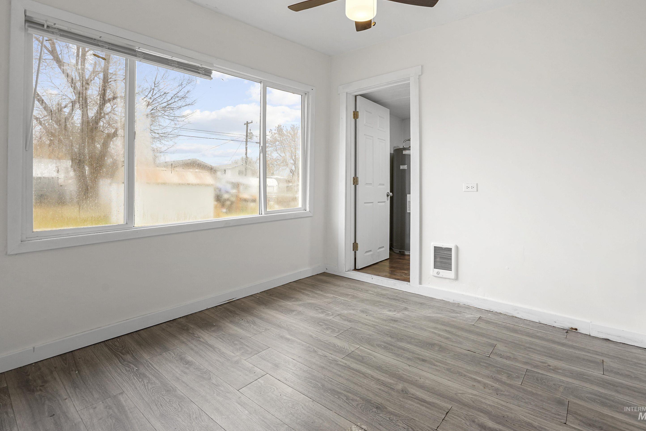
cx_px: 333
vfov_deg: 70.4
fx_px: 305
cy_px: 203
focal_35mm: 17
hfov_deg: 93.2
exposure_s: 1/30
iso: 1600
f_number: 7.1
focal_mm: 16
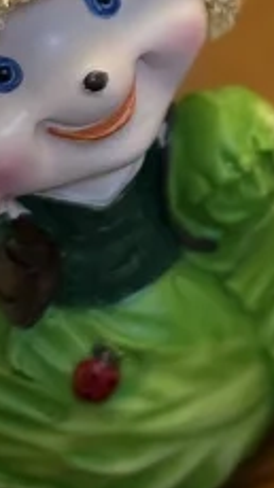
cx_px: 816
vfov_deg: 12.2
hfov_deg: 6.7
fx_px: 2123
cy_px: -344
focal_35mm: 164
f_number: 1.78
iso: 125
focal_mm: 6.76
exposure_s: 1/100
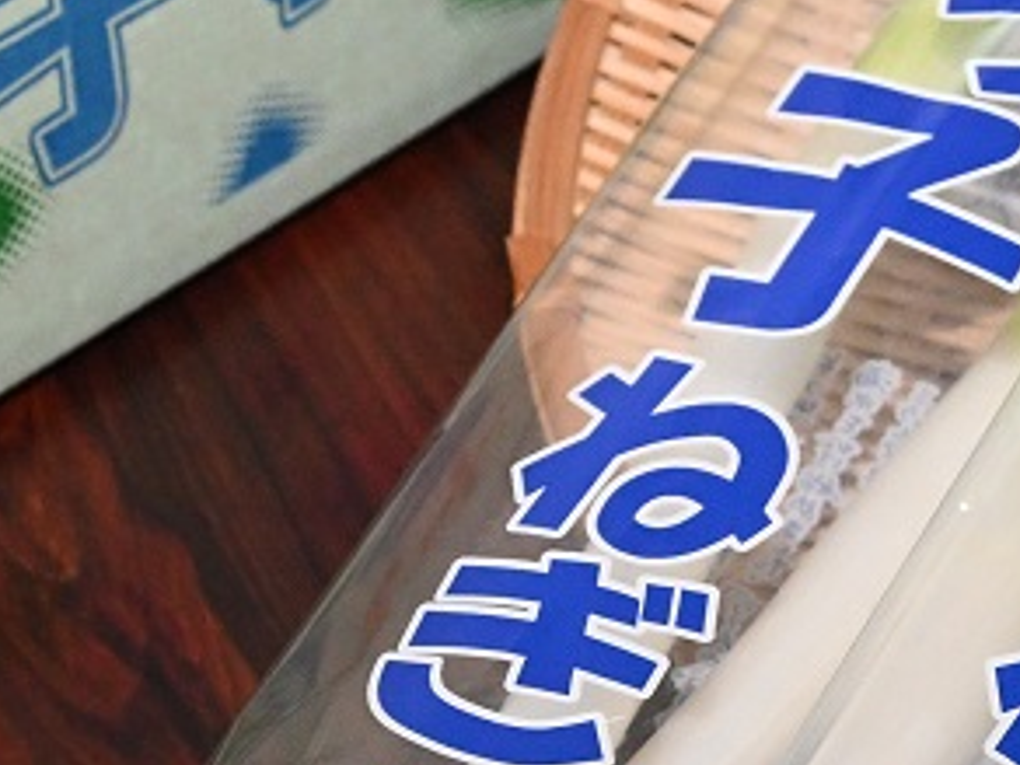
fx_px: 4803
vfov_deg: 9.1
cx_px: 786
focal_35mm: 163
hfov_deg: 12.1
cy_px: 601
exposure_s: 1/60
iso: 3600
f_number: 4.5
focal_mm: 27.5
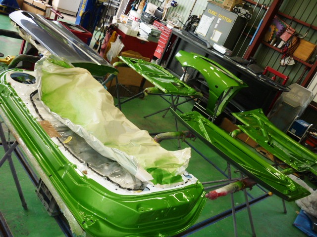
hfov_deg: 55.4
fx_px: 302
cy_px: 118
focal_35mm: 33
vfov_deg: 42.9
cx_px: 158
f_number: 2.8
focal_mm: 5.5
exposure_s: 1/30
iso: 100
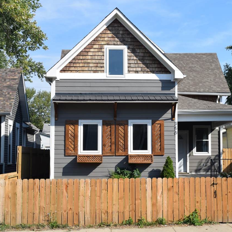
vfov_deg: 29.6
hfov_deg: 29.4
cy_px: 116
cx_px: 152
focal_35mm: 58
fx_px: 440
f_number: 9
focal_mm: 30
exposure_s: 1/320
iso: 200
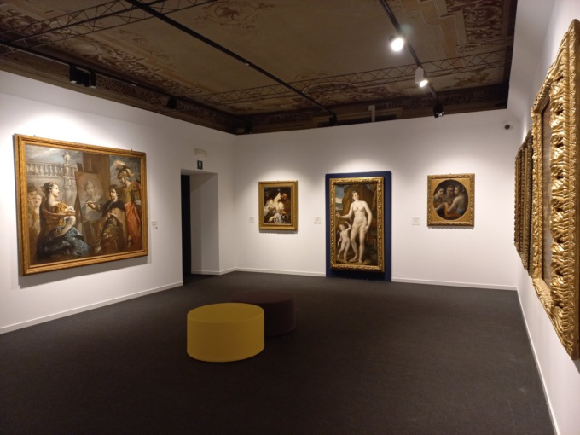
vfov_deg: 54.9
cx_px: 290
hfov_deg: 69.4
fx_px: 419
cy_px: 218
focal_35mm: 25
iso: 160
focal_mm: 4.6
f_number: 1.8
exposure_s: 1/33.3
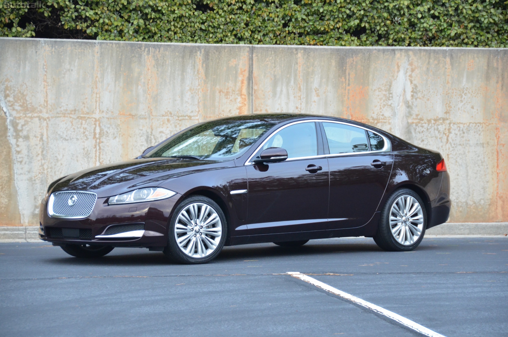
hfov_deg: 13.1
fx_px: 2218
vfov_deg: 8.7
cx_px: 254
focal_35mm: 158
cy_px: 168
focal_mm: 105
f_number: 5.3
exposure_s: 1/125
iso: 1600
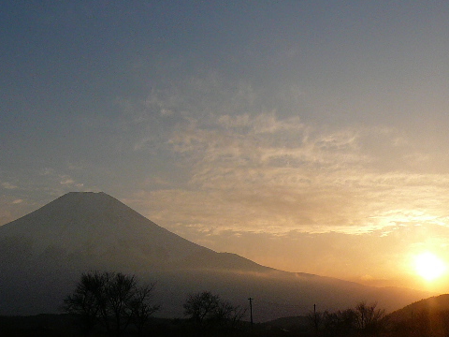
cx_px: 225
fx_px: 778
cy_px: 161
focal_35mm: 60
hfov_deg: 32.2
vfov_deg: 24.4
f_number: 8
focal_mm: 4.9
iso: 100
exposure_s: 1/500
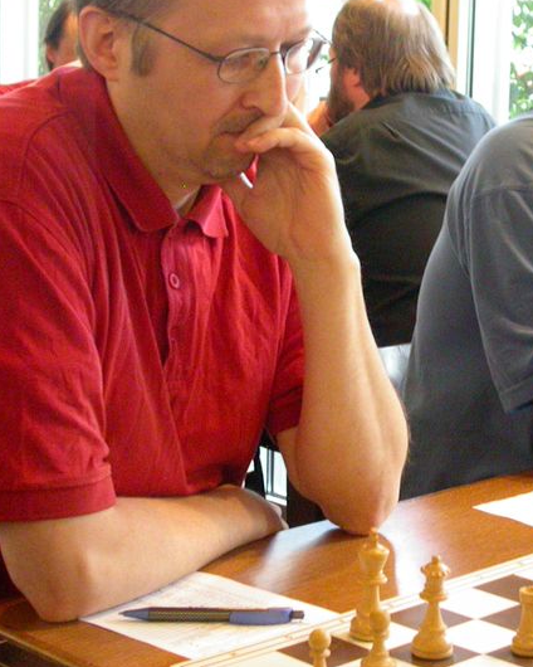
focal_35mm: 83
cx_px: 430
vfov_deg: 23.0
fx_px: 1637
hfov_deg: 18.3
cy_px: 330
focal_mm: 9.1
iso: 400
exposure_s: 1/11.1
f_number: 2.7
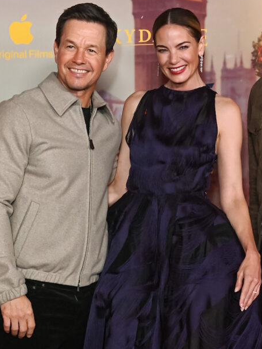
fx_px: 766
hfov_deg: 19.3
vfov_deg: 25.0
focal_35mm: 76
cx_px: 184
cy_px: 307
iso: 1600
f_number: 5.6
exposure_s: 1/200
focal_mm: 31
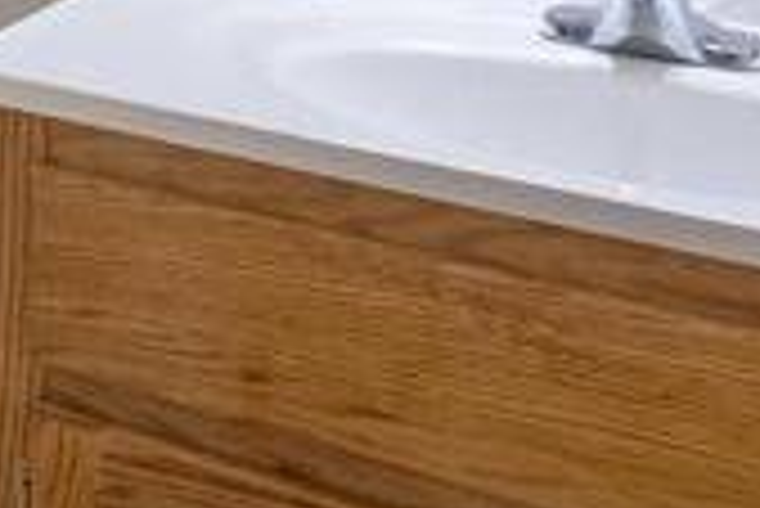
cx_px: -733
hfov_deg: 17.0
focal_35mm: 91
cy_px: -452
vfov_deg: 13.3
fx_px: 1923
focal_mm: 10.3
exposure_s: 1/7
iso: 800
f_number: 5.6
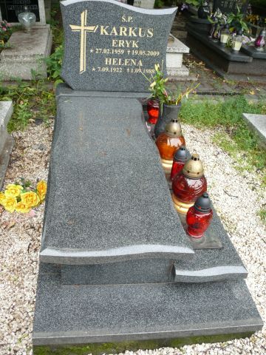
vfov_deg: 52.6
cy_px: 178
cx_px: 133
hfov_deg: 40.7
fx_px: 359
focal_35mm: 35
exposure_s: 1/60
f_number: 2.8
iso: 100
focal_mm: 7.4
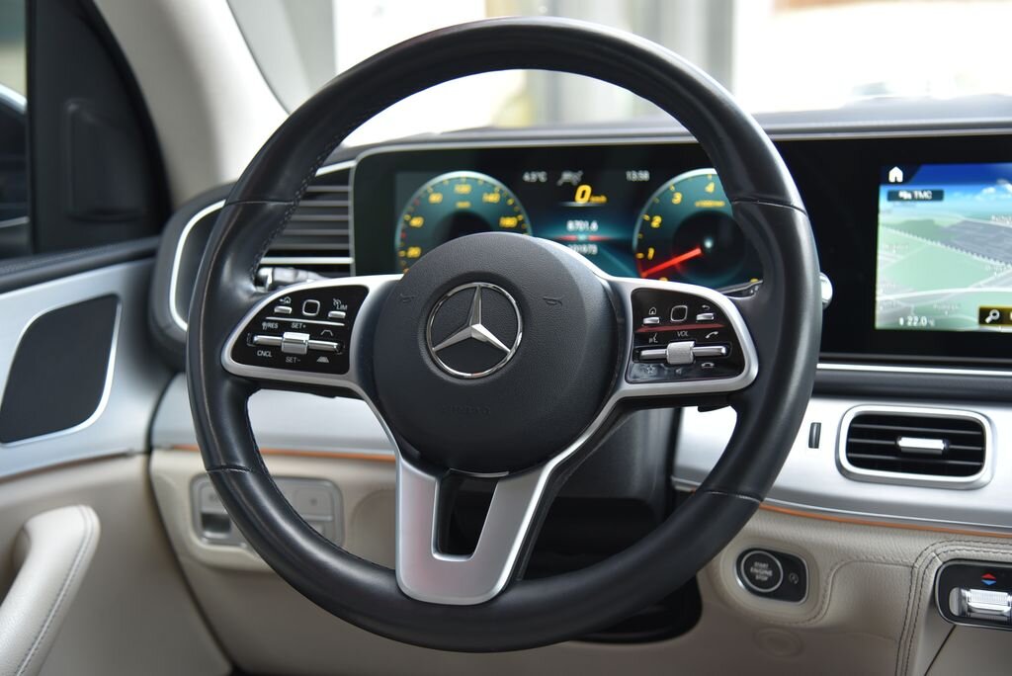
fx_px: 1463
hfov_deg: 38.2
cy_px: 338
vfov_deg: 26.0
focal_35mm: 52
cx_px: 506
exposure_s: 1/50
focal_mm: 52
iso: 500
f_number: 4
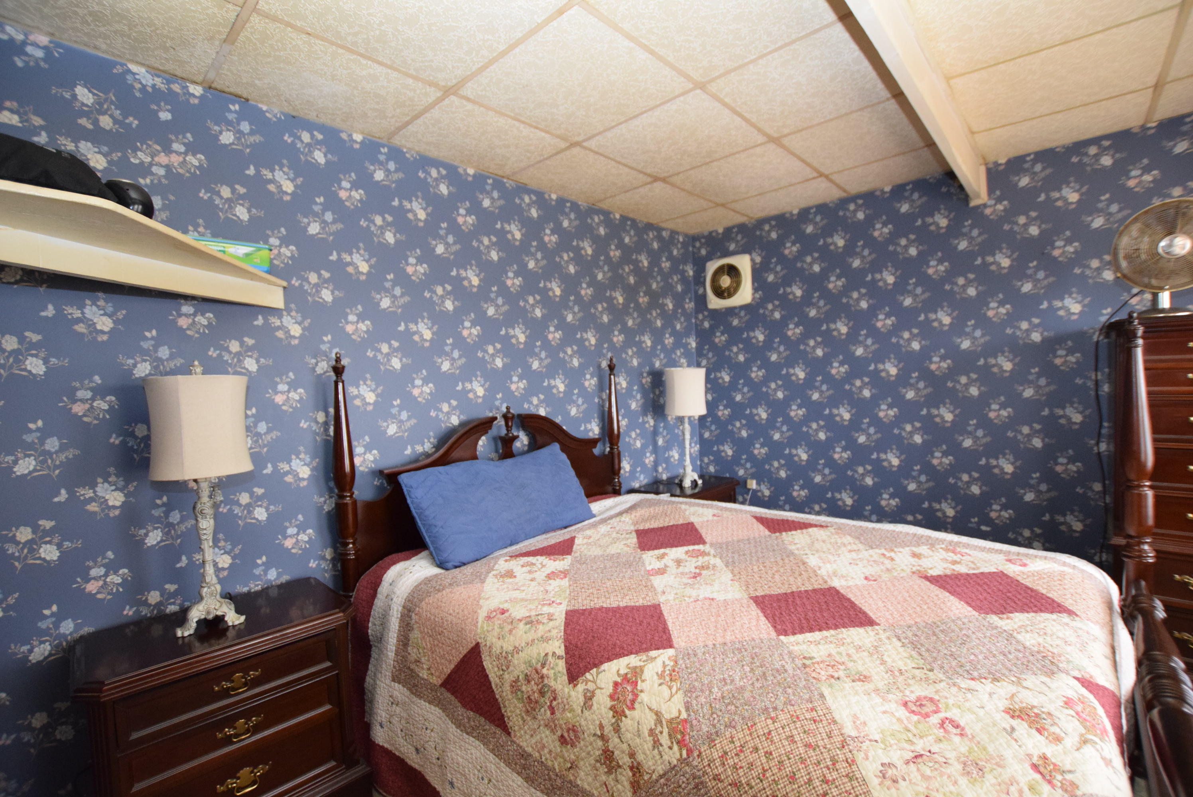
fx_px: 497
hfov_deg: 100.3
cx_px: 596
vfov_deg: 77.4
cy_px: 398
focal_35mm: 15
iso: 2500
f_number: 3.5
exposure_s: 1/60
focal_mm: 10
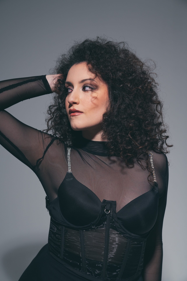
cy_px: 140
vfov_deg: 39.6
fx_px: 389
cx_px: 94
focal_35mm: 50
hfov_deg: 27.0
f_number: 4
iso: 400
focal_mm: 50
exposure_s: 1/200
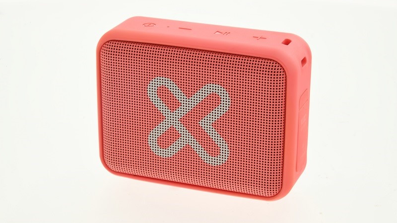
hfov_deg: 17.0
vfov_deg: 9.6
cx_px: 198
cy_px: 113
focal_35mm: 126
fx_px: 1326
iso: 64
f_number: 22
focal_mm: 120
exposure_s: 2
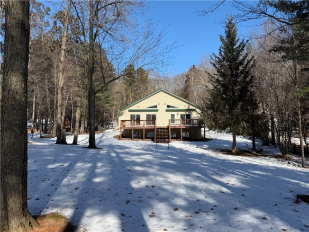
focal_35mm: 24
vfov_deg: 56.8
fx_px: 214
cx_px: 154
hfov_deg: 71.6
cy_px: 116
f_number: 1.78
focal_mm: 6.76
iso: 80
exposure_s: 1/3953
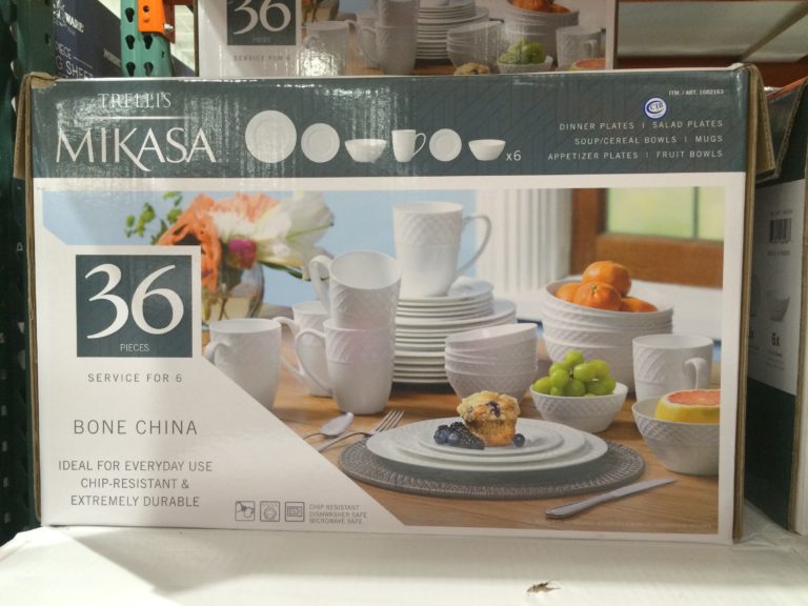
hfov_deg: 61.7
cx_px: 404
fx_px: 677
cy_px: 303
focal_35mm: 29
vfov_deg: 48.2
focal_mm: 4.15
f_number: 2.2
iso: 250
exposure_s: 1/33
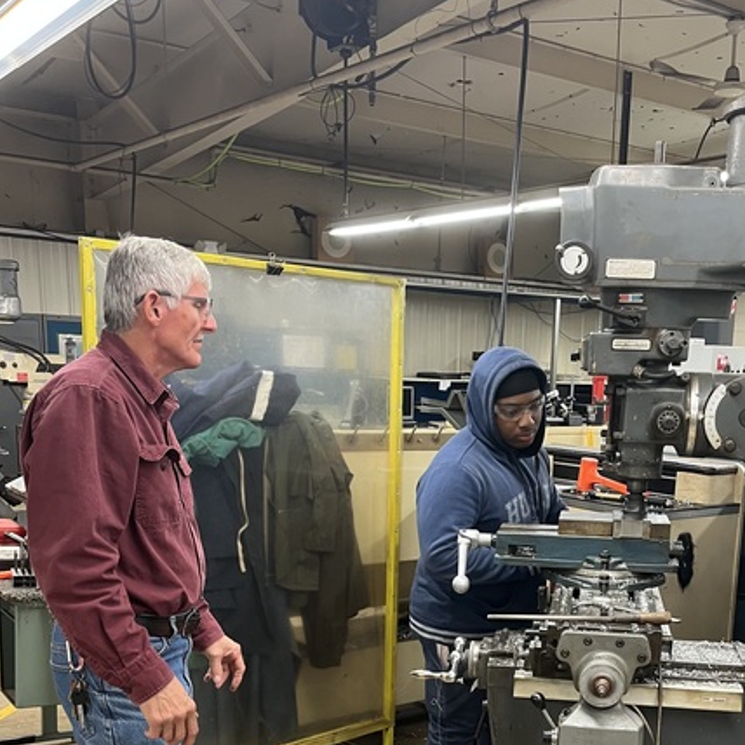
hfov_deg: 38.9
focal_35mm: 43
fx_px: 1047
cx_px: 468
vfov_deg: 37.8
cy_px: 588
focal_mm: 5.1
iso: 125
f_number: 1.6
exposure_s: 1/60
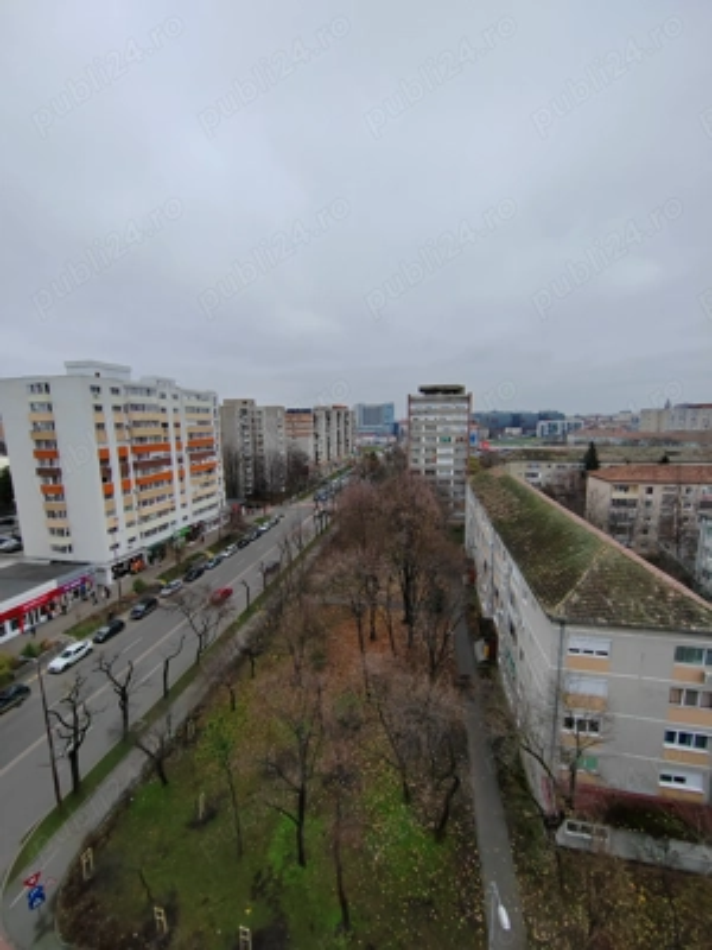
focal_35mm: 13
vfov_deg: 106.2
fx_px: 357
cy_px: 475
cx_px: 356
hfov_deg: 89.9
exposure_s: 1/560
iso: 100
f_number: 2.2
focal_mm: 2.16
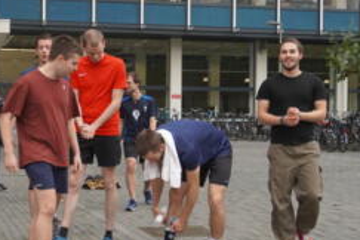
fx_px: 740
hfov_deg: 27.2
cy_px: 128
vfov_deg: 18.4
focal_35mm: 74
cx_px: 126
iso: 400
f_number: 4.5
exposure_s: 1/160
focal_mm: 24
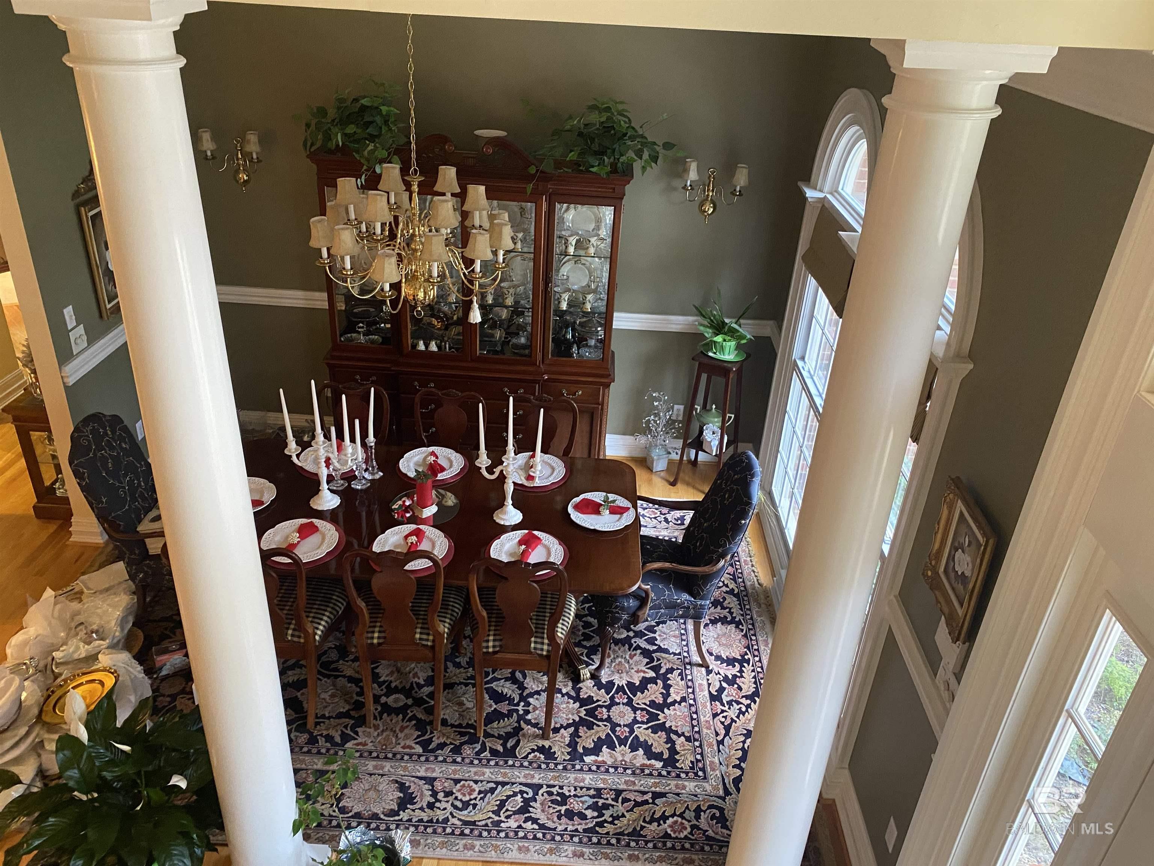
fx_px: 867
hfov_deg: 67.3
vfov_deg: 53.1
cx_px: 577
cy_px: 433
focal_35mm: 26
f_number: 1.8
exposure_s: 1/40
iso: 500
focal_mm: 4.25
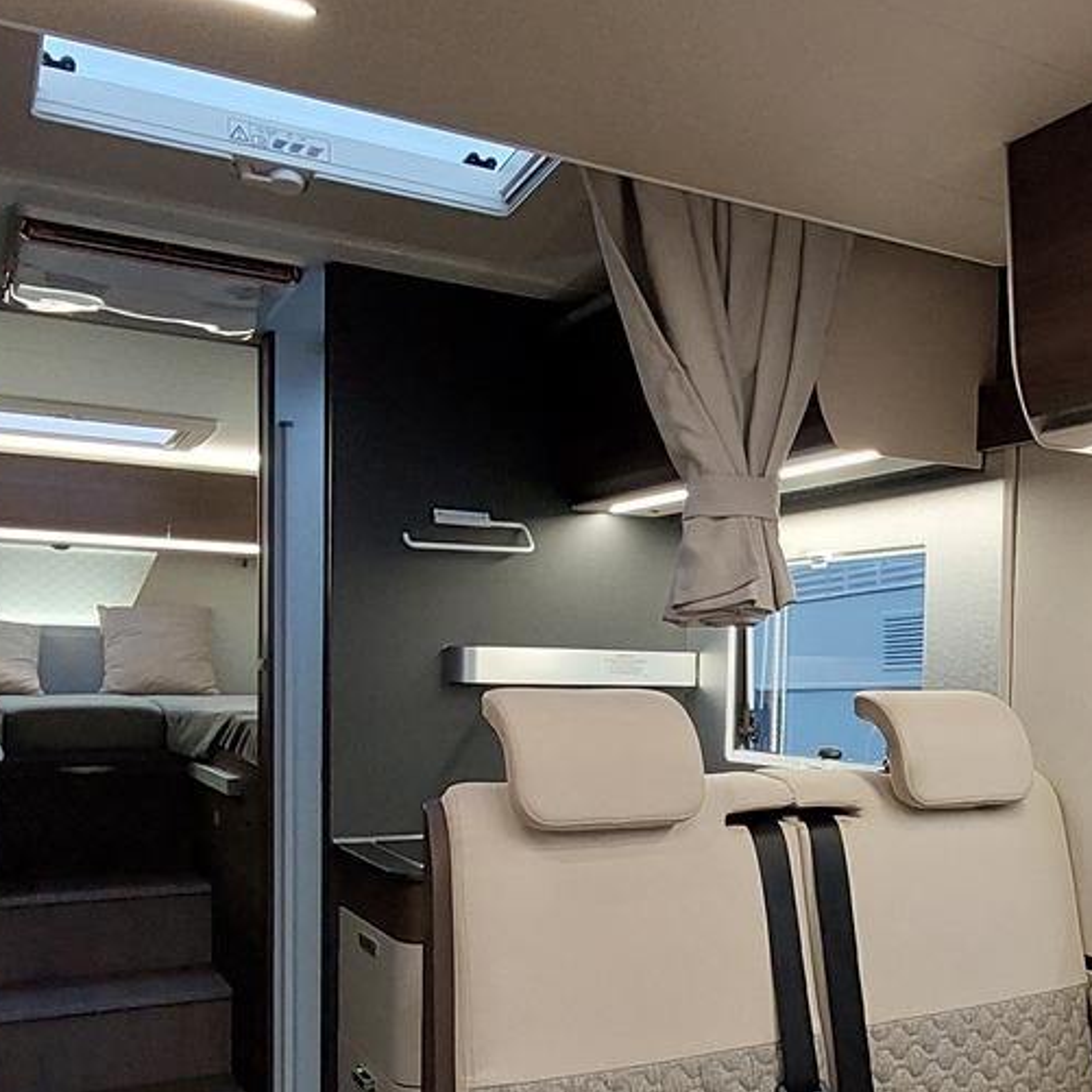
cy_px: 717
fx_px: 1178
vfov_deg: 49.0
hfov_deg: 49.1
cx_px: 700
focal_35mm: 33
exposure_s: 1/50
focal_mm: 1.74
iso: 250
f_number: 2.2
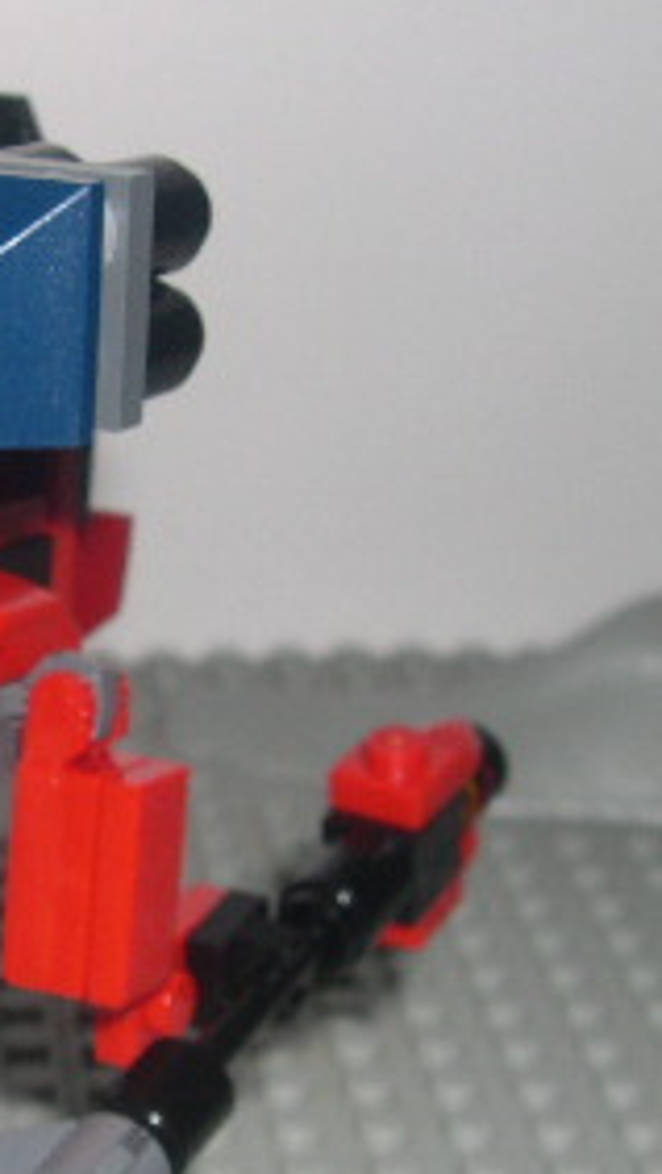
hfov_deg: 12.4
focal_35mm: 94
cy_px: 712
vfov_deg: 22.6
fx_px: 2928
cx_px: -271
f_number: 7.6
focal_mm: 8
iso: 100
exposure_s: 1/60
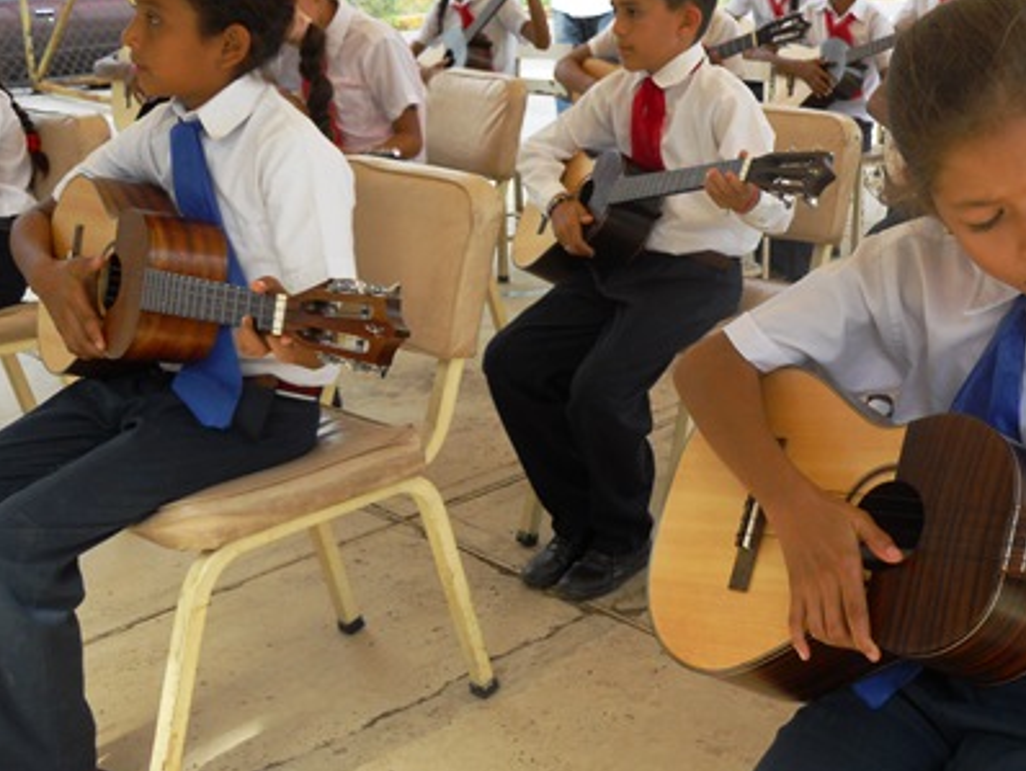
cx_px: 717
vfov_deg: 32.0
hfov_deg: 41.3
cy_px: 276
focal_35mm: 45
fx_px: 1335
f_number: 2.7
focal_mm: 5
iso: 80
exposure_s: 1/320
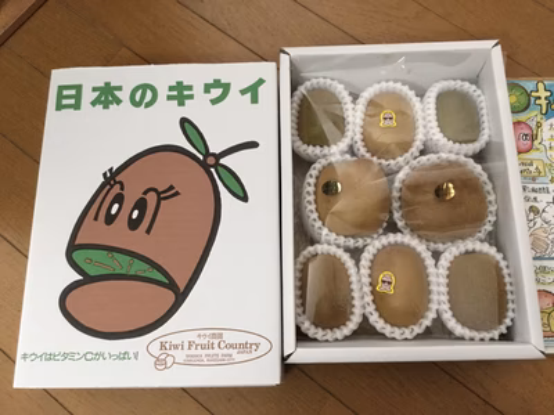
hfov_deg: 58.4
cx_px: 277
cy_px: 208
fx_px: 496
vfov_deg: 45.4
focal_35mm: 31
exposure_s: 1/30
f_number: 2.4
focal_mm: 3.3
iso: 200
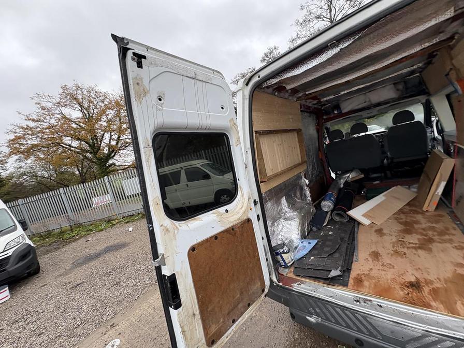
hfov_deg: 102.1
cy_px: 174
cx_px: 232
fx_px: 188
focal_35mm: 14
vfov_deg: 85.7
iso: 64
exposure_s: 1/99
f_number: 2.2
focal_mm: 2.22
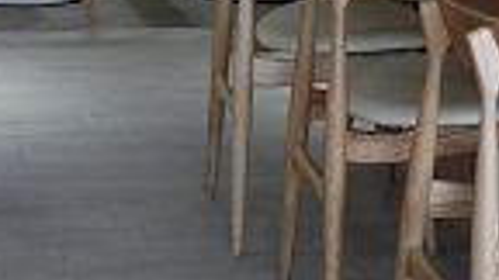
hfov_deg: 15.6
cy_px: -131
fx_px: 1799
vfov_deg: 8.7
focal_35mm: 136
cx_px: 35
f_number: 2.5
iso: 160
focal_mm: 14
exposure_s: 1/60
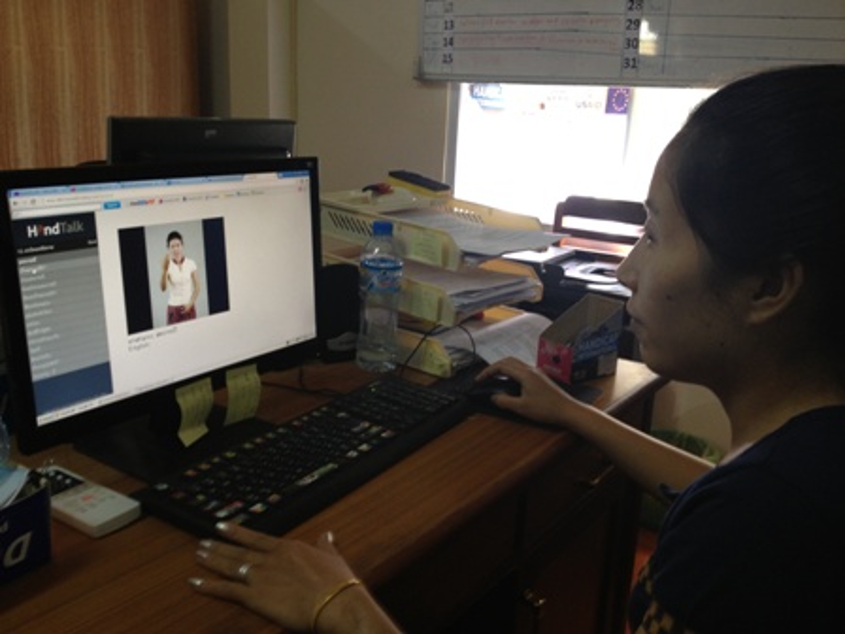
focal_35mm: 35
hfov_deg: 52.6
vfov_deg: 40.7
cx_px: 422
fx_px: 854
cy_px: 317
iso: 80
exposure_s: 1/20
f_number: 2.4
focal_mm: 4.28
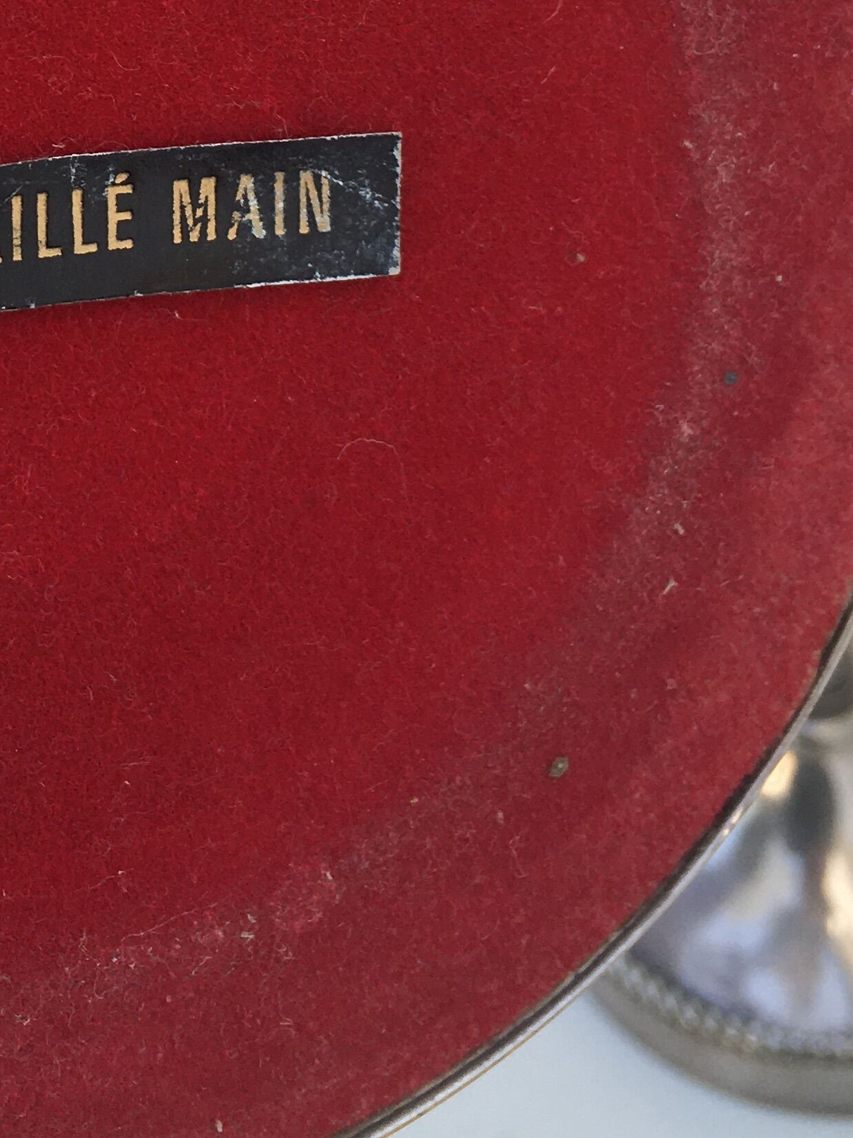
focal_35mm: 71
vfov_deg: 25.9
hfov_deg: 20.3
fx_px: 2333
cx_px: 66
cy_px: -15
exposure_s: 1/310
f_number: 2.2
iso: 25
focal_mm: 4.15
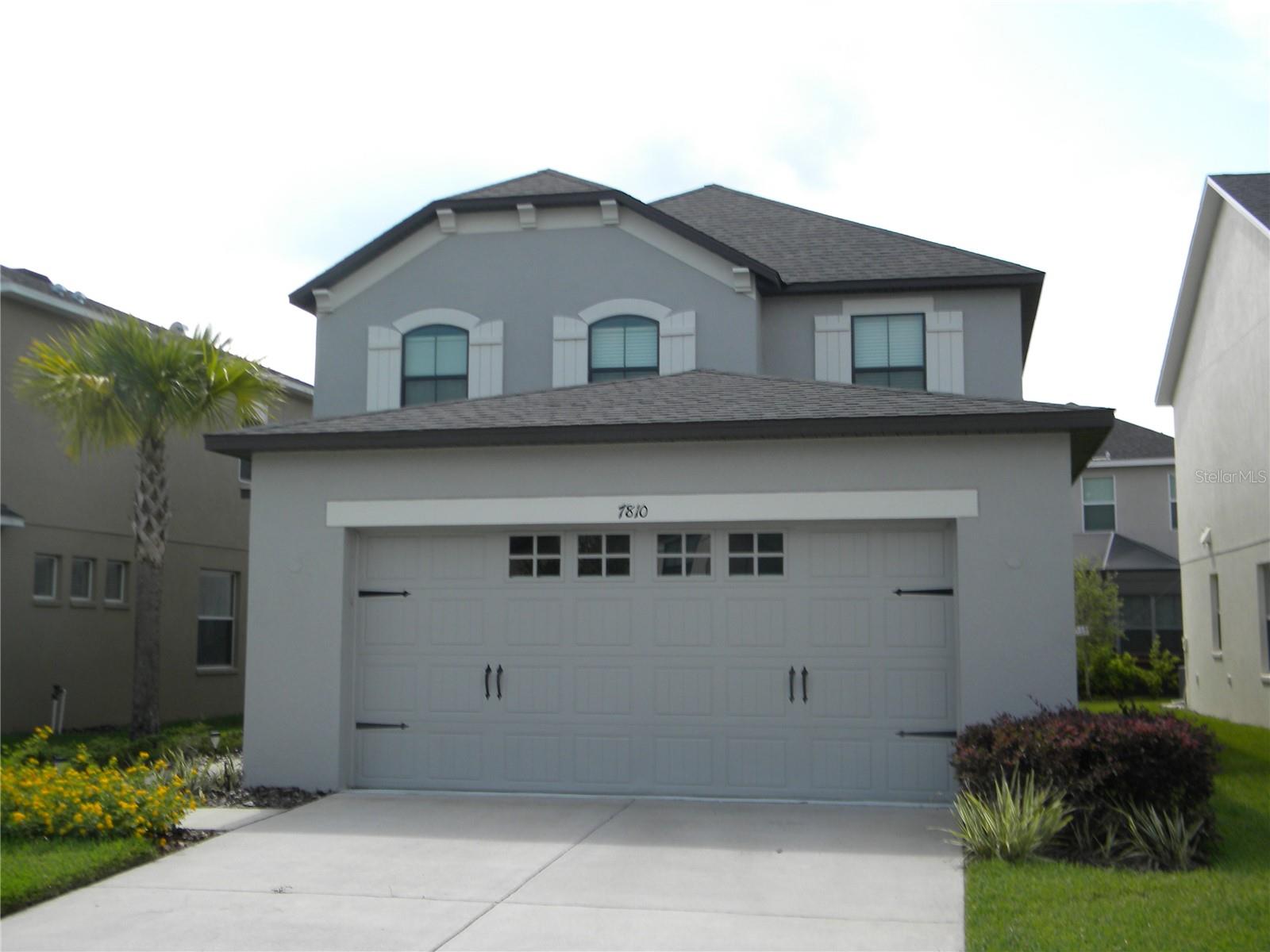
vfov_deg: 35.1
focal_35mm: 41
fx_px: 1504
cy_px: 476
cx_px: 635
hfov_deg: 45.8
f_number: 3.8
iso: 80
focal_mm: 7.3
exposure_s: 1/692
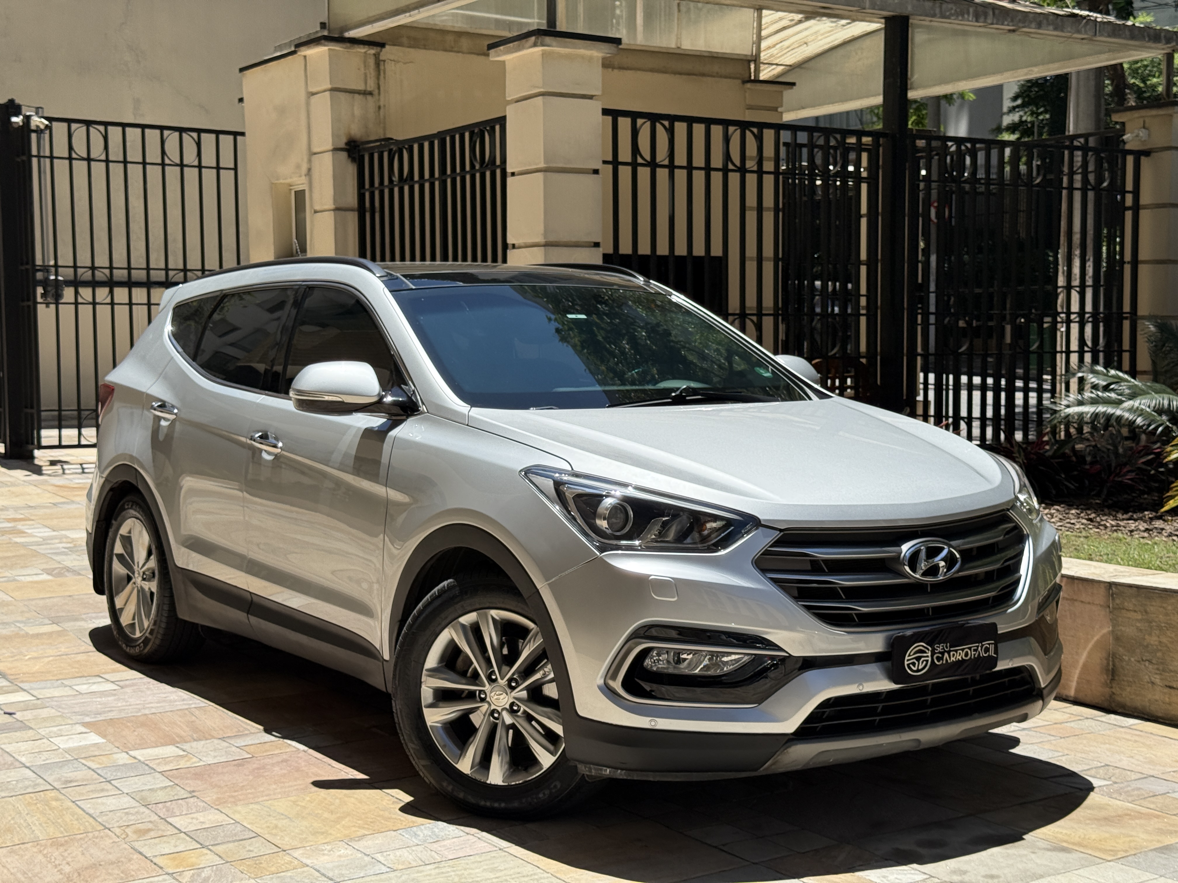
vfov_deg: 30.3
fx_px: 1633
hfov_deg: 39.7
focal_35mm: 48
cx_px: 589
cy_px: 442
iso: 100
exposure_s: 1/5208
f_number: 1.78
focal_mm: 6.76
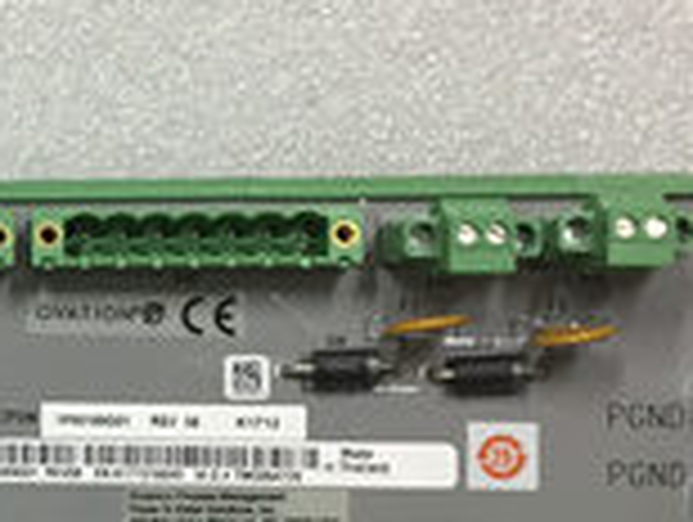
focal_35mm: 94
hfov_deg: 18.9
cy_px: 362
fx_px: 1885
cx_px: -266
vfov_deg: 15.7
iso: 80
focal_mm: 4.15
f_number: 2.2
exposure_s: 1/33
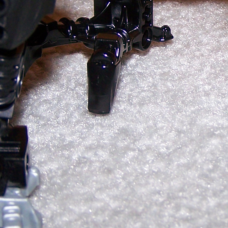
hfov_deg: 13.8
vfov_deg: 13.9
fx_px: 931
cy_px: 54
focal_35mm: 125
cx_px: 215
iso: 80
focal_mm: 6.3
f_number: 2.8
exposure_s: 1/60
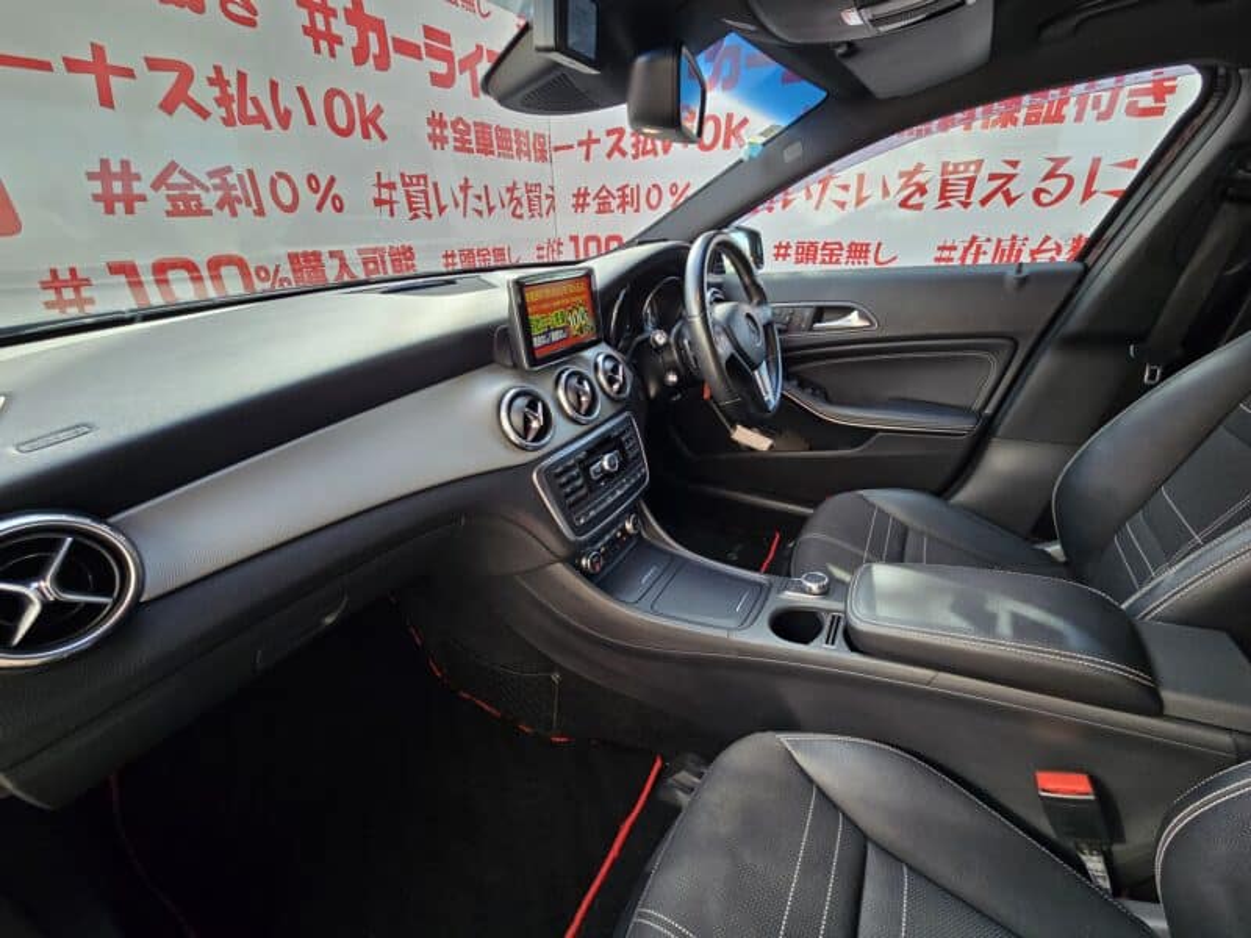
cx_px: 626
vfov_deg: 89.9
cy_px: 469
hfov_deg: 106.2
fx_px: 470
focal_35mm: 13
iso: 64
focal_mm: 2.2
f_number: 2.2
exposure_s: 1/100
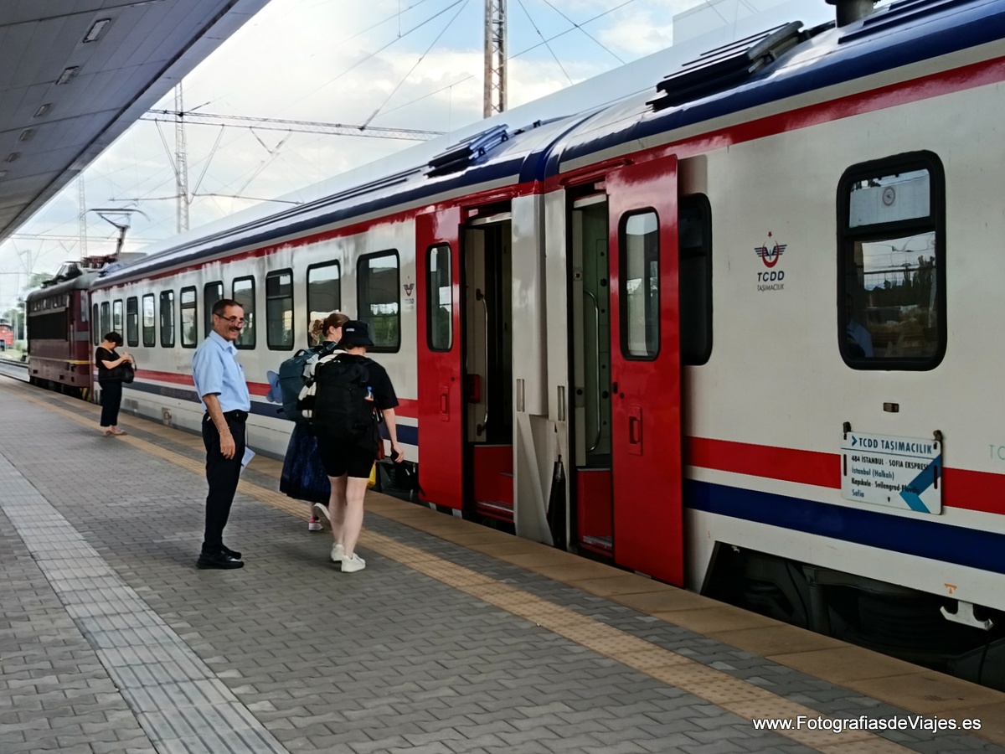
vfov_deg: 30.3
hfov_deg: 39.7
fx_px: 1394
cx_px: 502
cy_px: 377
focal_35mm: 48
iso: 168
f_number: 1.75
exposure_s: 1/100
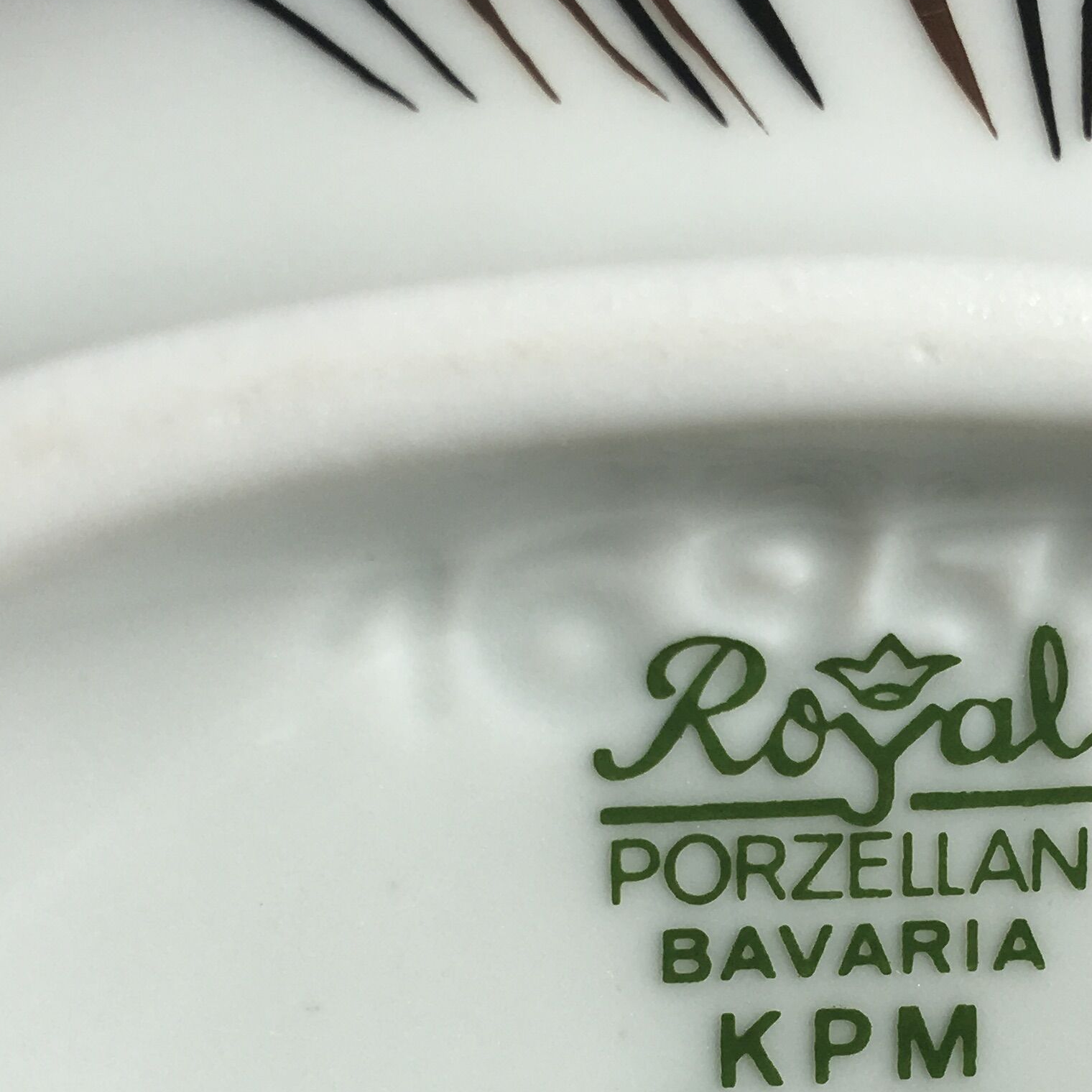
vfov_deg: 24.9
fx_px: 2427
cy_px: 903
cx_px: 851
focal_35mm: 68
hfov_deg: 25.0
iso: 25
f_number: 2.2
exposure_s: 1/1166
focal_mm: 4.15
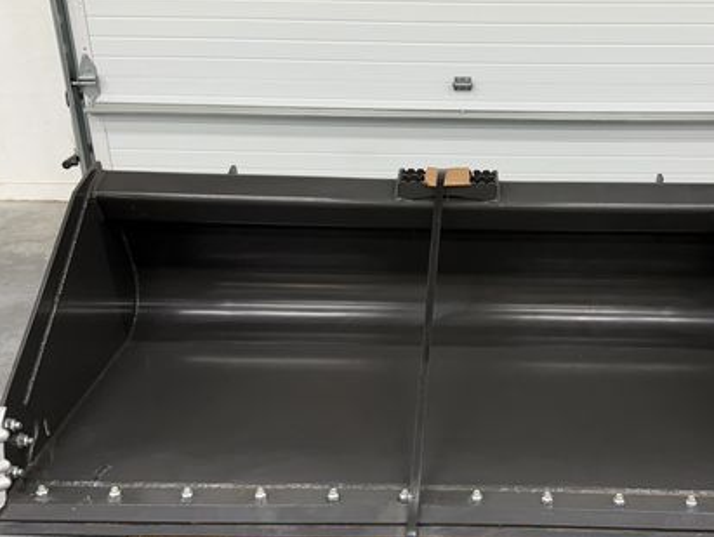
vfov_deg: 34.4
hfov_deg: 44.2
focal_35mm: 42
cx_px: 471
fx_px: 867
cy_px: 268
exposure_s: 1/120
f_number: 1.78
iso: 100
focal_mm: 6.76
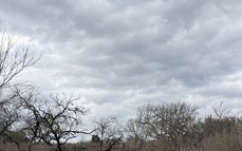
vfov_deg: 17.7
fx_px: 468
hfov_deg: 28.9
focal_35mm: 71
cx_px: 101
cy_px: 167
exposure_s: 1/1292
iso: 80
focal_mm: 6.76
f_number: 1.78
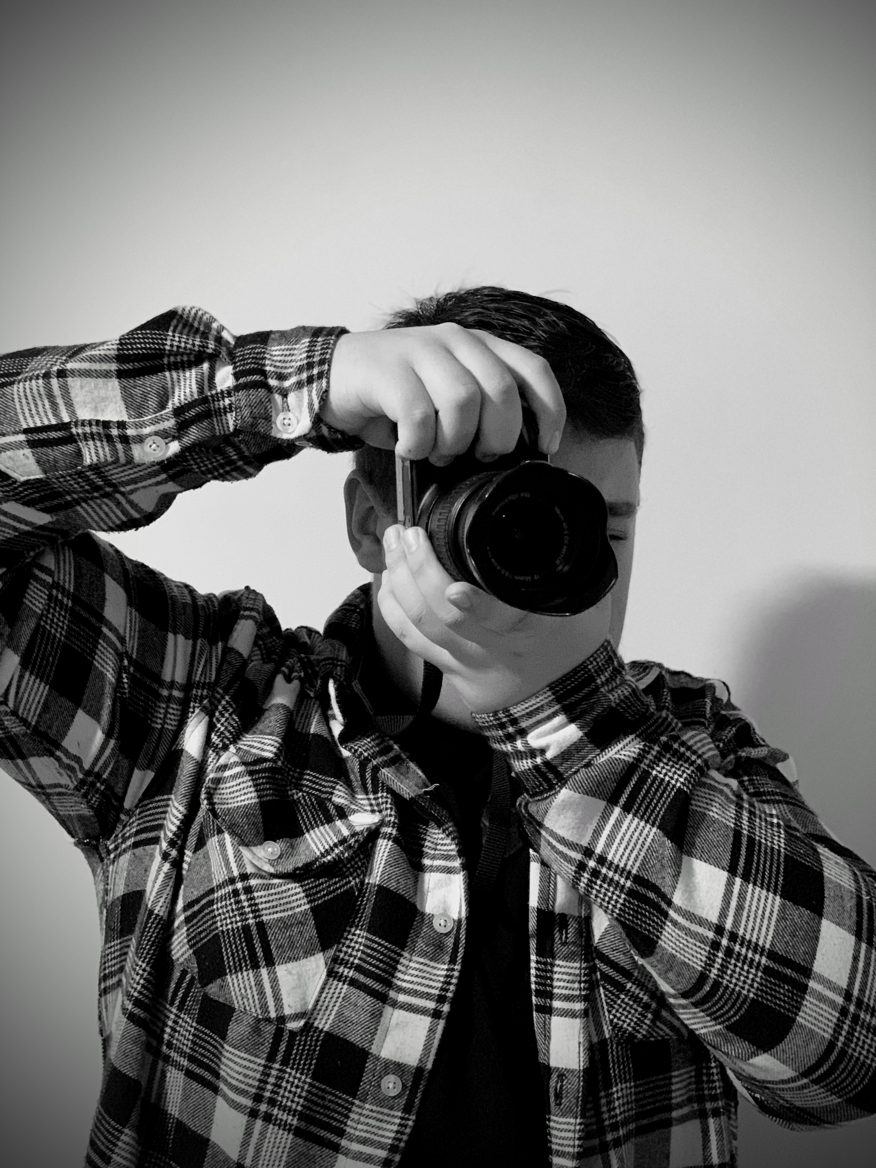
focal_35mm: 52
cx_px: 438
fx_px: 1755
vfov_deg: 36.8
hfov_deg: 28.0
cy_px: 584
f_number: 2.4
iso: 500
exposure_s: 1/30
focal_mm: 6
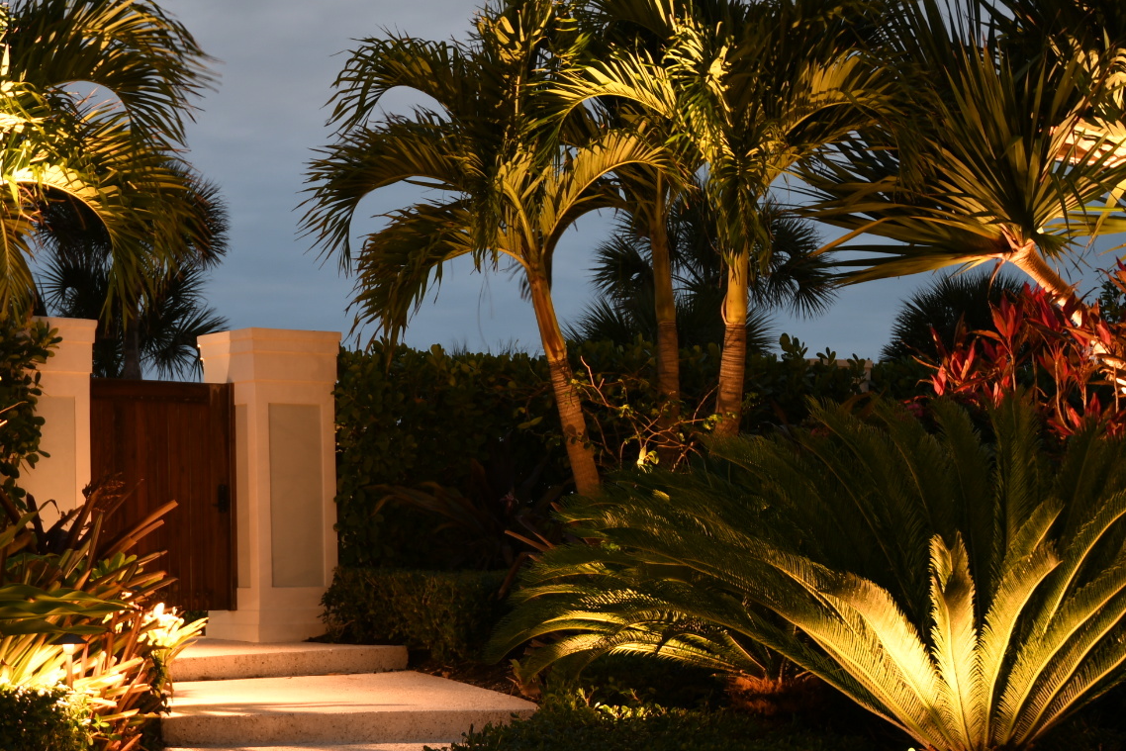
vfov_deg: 18.4
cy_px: 446
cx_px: 429
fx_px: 2315
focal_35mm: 74
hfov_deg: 27.3
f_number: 4
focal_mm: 35
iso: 100
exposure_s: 4
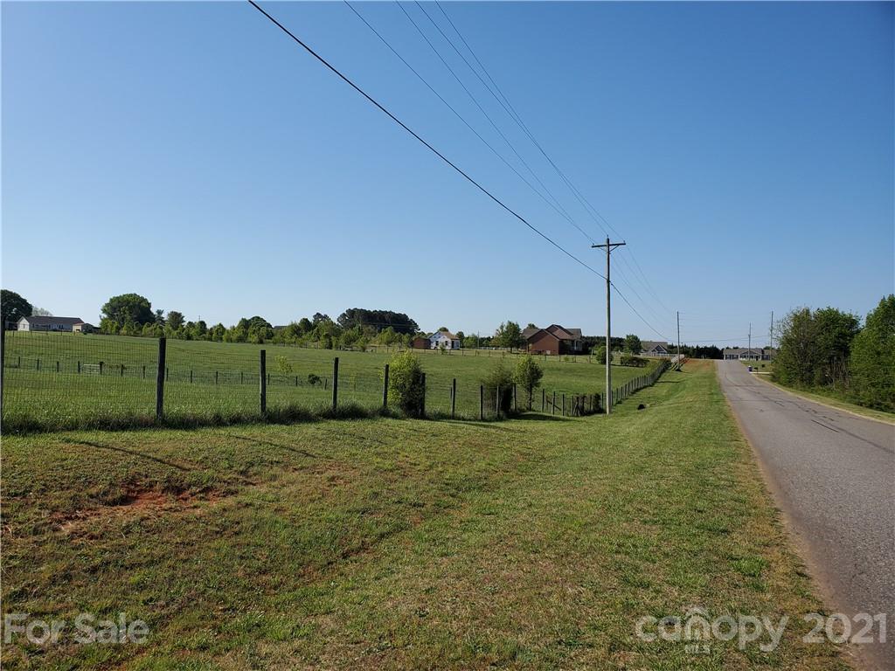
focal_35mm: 26
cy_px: 336
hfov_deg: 67.3
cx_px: 448
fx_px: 672
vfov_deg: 53.1
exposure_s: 1/1819
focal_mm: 4.3
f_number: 2.4
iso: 50
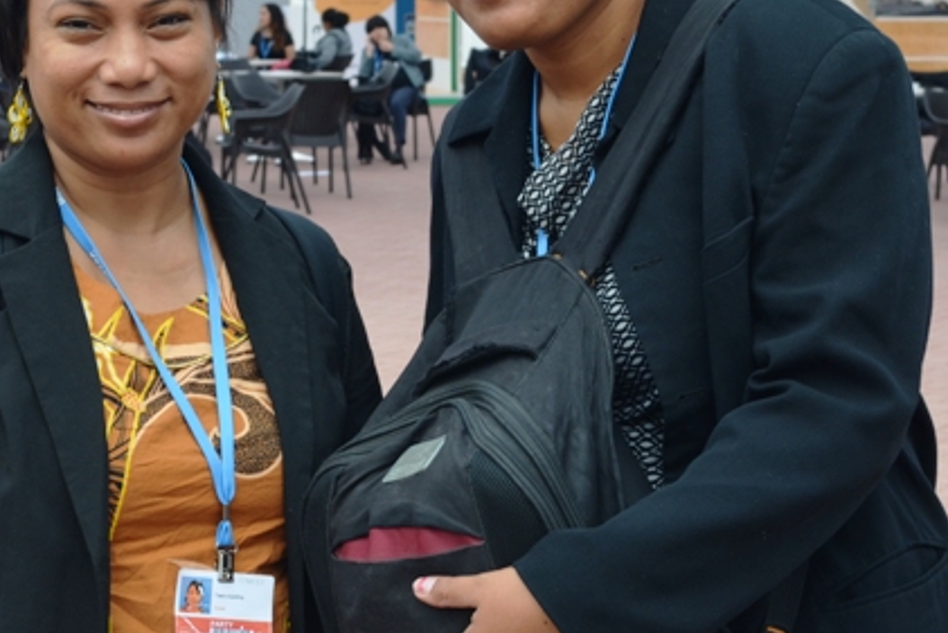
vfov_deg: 16.6
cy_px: 179
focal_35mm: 82
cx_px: 356
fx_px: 2160
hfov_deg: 24.7
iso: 140
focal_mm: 36
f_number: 8
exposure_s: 1/250
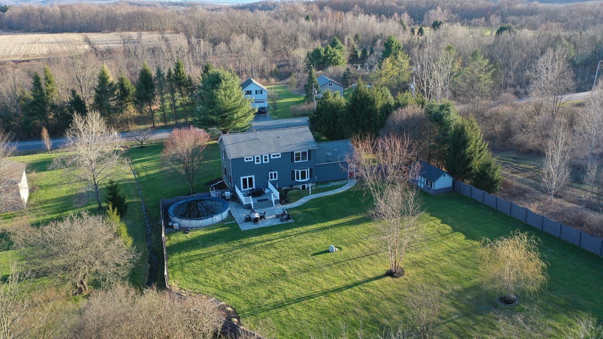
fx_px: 480
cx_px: 307
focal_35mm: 30
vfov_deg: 38.9
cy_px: 189
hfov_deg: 64.3
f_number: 2.8
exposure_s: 1/320
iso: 100
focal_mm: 10.26
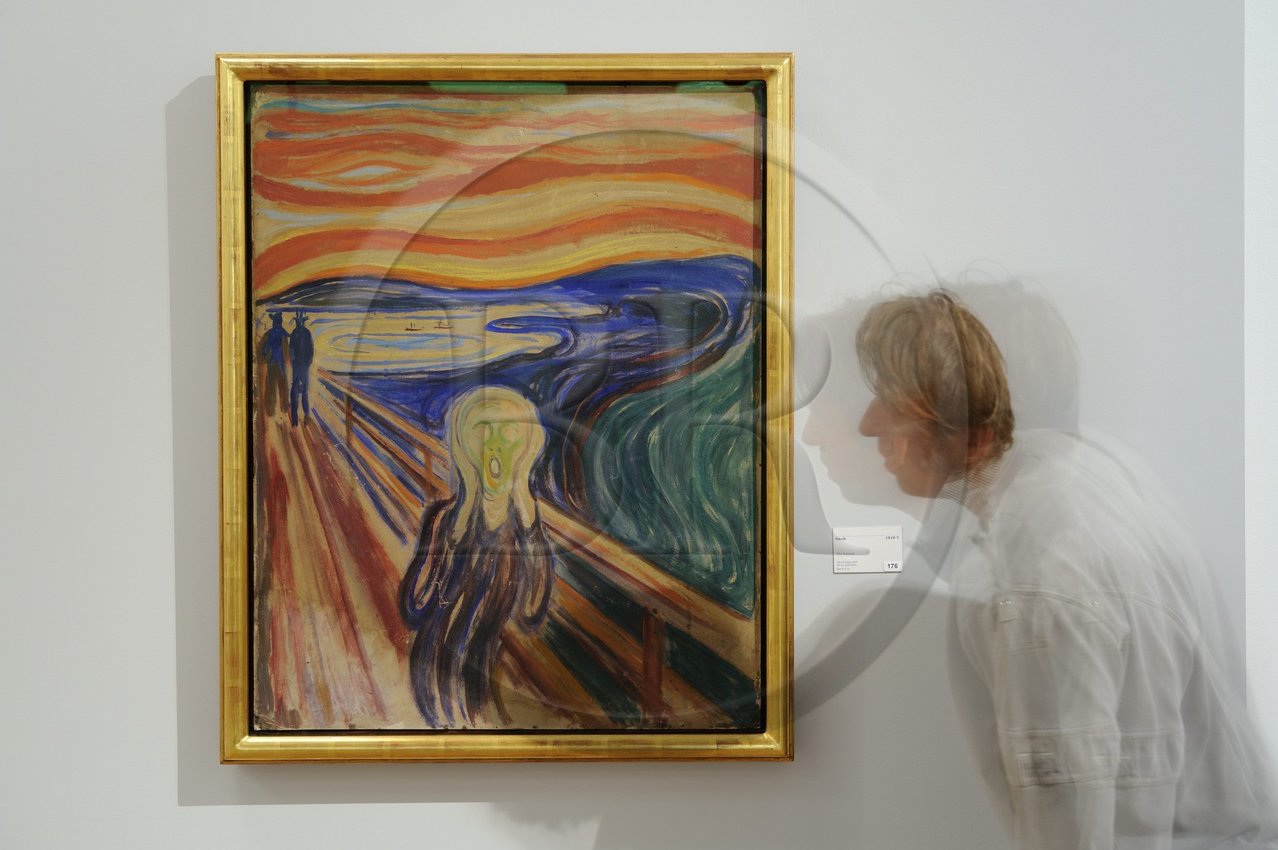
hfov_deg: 30.5
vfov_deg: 20.6
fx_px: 2341
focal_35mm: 66
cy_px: 425
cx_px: 639
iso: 200
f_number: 9
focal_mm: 66
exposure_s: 3
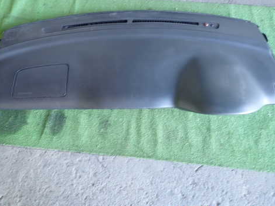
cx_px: 124
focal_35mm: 32
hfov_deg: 56.7
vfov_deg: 44.1
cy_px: 88
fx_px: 254
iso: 200
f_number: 2
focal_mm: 4.5
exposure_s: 1/30
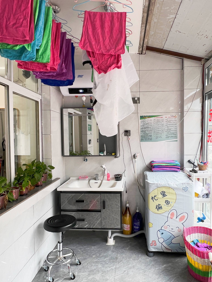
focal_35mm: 21
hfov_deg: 63.1
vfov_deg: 79.0
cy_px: 144
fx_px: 171
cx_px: 122
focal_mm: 1.57
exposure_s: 1/99
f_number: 1.8
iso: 50
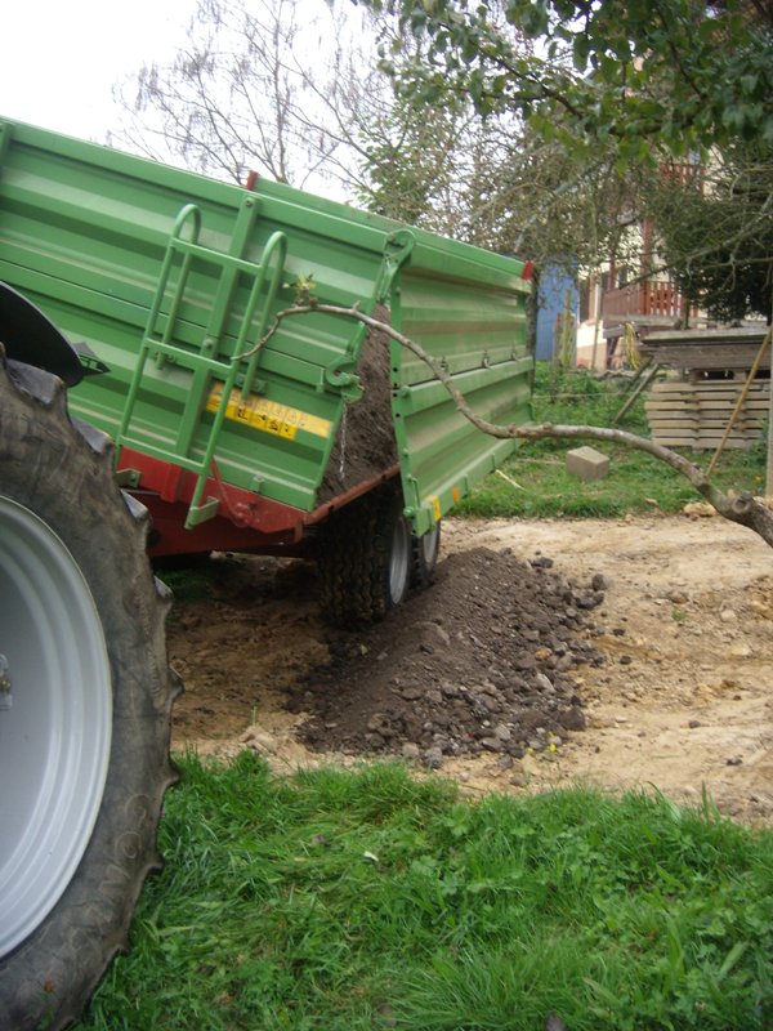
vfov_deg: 49.0
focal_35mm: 38
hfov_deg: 37.7
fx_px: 1131
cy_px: 516
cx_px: 386
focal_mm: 6.4
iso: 64
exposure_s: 1/39.5
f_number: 3.5
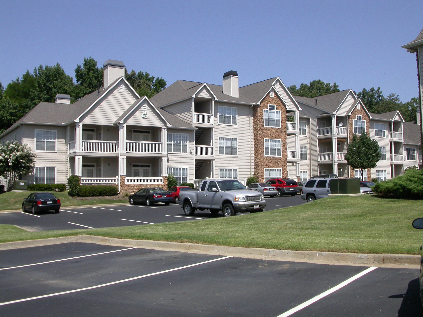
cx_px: 212
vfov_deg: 24.8
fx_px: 721
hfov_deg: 32.7
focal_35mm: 59
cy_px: 158
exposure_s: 1/520
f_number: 7
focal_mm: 12.2
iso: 100
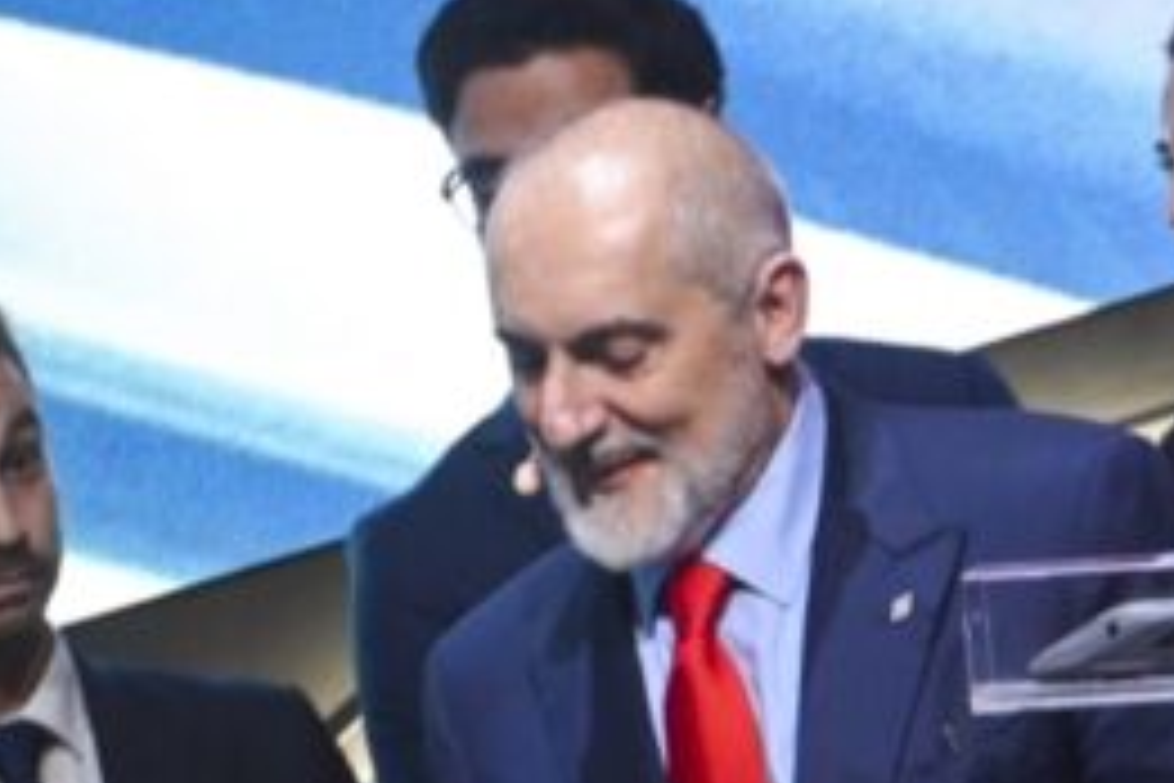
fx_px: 20119
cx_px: 1565
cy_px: 493
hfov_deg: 3.3
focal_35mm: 617
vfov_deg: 2.2
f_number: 5.6
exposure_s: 1/125
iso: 6400
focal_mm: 210
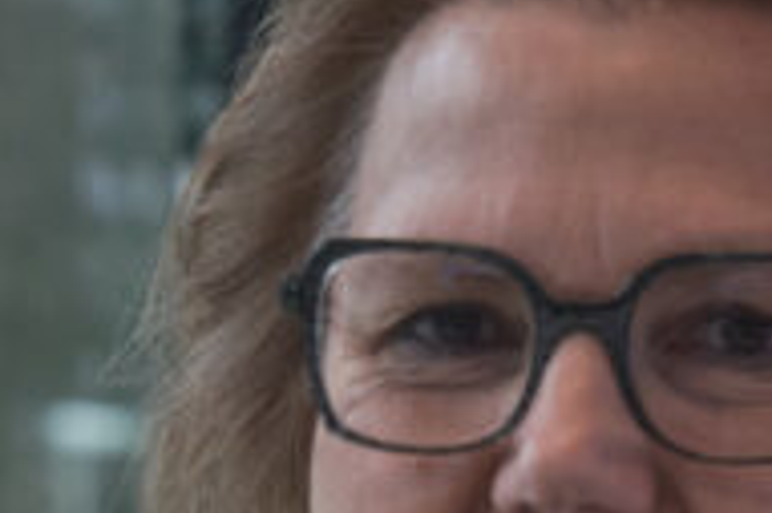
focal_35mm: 458
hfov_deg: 4.5
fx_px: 9813
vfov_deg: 3.0
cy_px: 711
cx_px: 481
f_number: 5.6
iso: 500
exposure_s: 1/80
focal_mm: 76.3
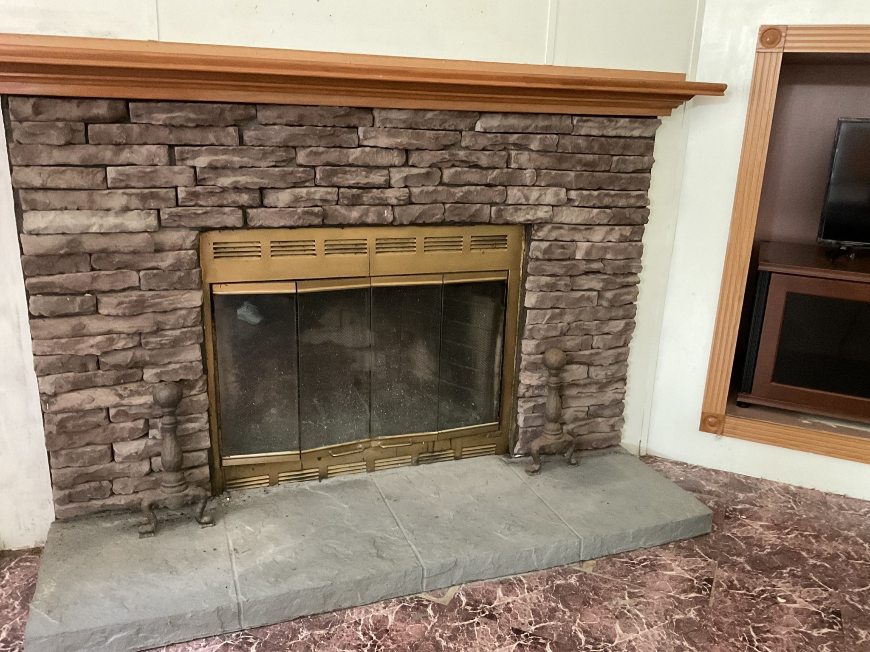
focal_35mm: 29
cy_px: 326
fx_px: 729
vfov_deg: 48.2
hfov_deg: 61.7
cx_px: 435
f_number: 1.8
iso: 400
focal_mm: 3
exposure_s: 1/30
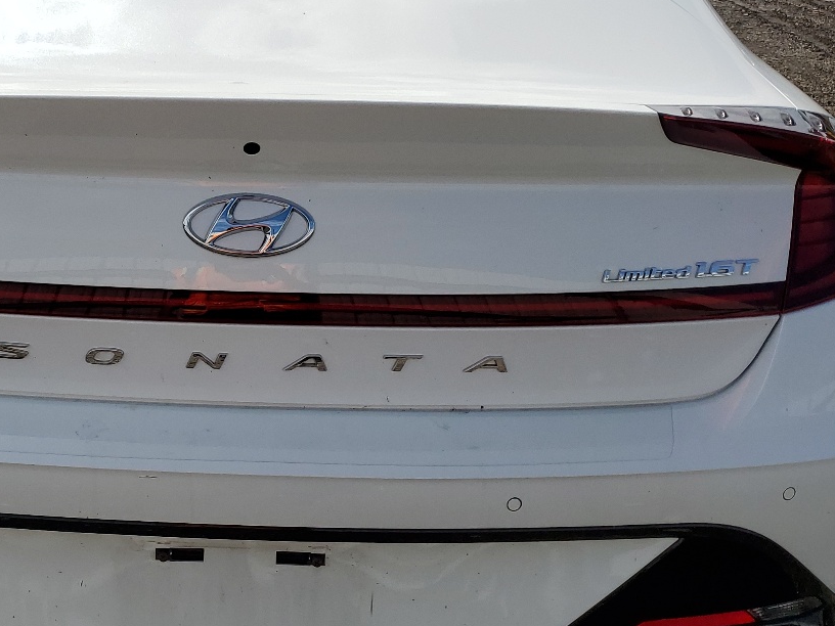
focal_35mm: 51
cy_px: 280
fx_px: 1230
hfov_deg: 36.4
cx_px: 186
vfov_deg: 28.5
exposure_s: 1/10000
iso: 50
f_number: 1.5
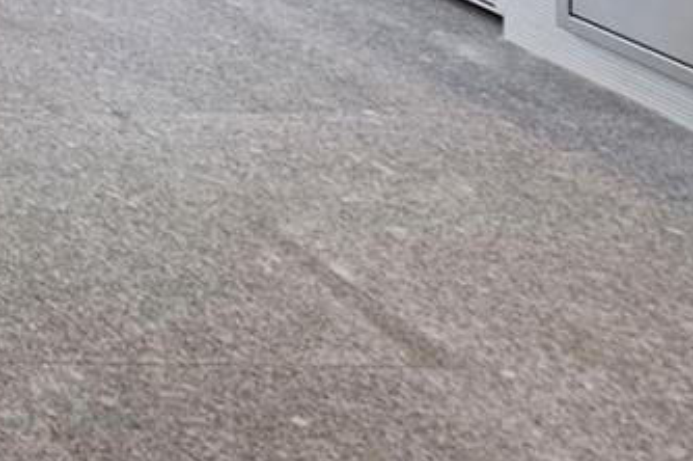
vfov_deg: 14.4
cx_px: -925
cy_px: -607
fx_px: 1288
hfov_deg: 15.8
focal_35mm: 67
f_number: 8
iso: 100
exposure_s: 1/13
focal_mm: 14
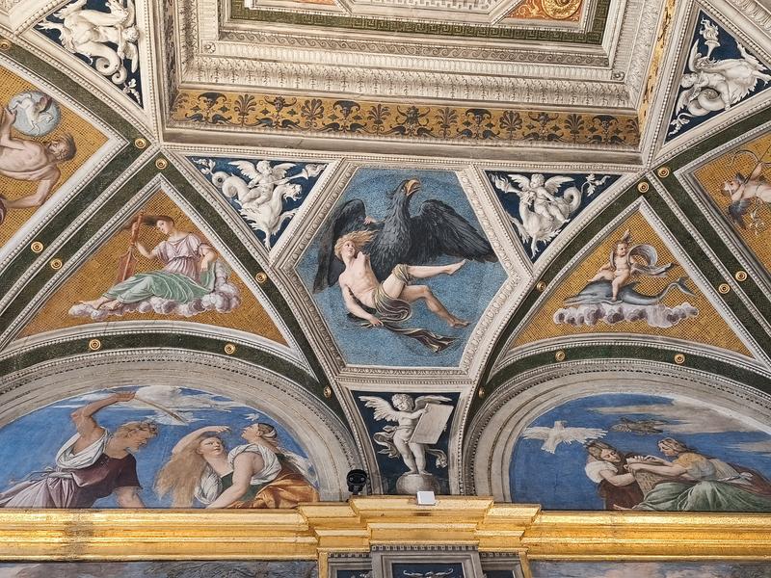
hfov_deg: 50.1
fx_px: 824
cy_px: 289
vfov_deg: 38.7
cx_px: 386
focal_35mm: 37
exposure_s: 1/50
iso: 1000
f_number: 1.65
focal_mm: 6.14
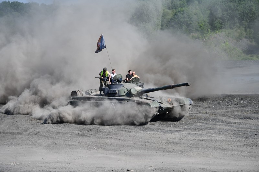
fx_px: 935
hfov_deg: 15.8
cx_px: 130
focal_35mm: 130
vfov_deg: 10.5
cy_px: 86
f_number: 2.8
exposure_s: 1/5000
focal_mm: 130
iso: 200
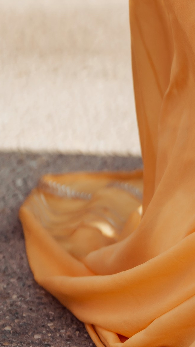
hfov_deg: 6.4
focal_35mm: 185
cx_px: 344
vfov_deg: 11.3
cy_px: -133
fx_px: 1699
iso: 100
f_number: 1.2
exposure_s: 1/8000
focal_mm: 50
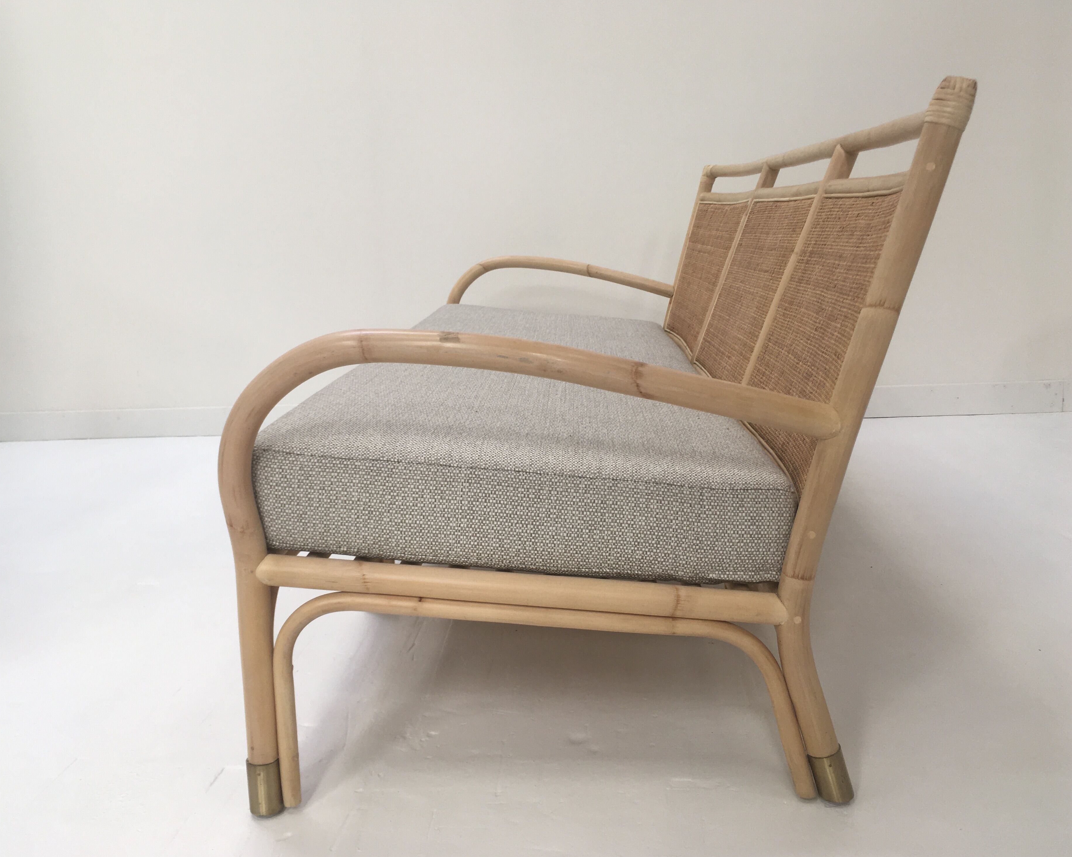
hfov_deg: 57.2
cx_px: 527
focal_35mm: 31
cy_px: 429
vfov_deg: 47.1
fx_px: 983
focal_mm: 4.15
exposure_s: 1/50
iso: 32
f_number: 2.2
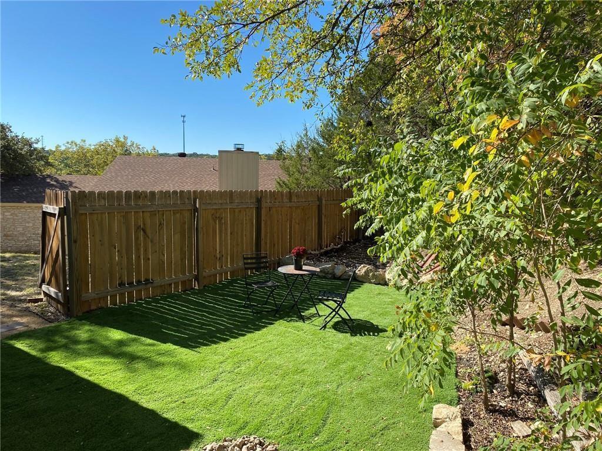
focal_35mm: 26
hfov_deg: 67.3
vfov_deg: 53.1
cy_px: 226
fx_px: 452
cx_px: 301
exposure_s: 1/1838
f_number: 1.8
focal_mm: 4.25
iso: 32
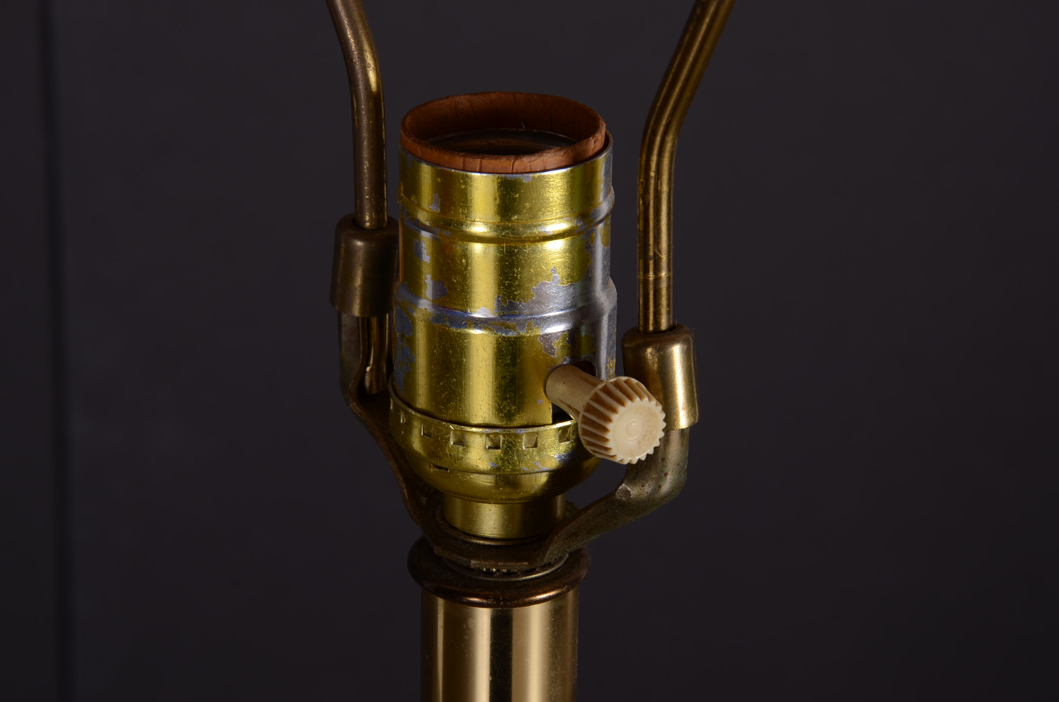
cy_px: 351
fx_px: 3303
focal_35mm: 112
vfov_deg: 12.1
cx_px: 530
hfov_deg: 18.2
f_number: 13
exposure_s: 1/125
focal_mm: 75
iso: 125
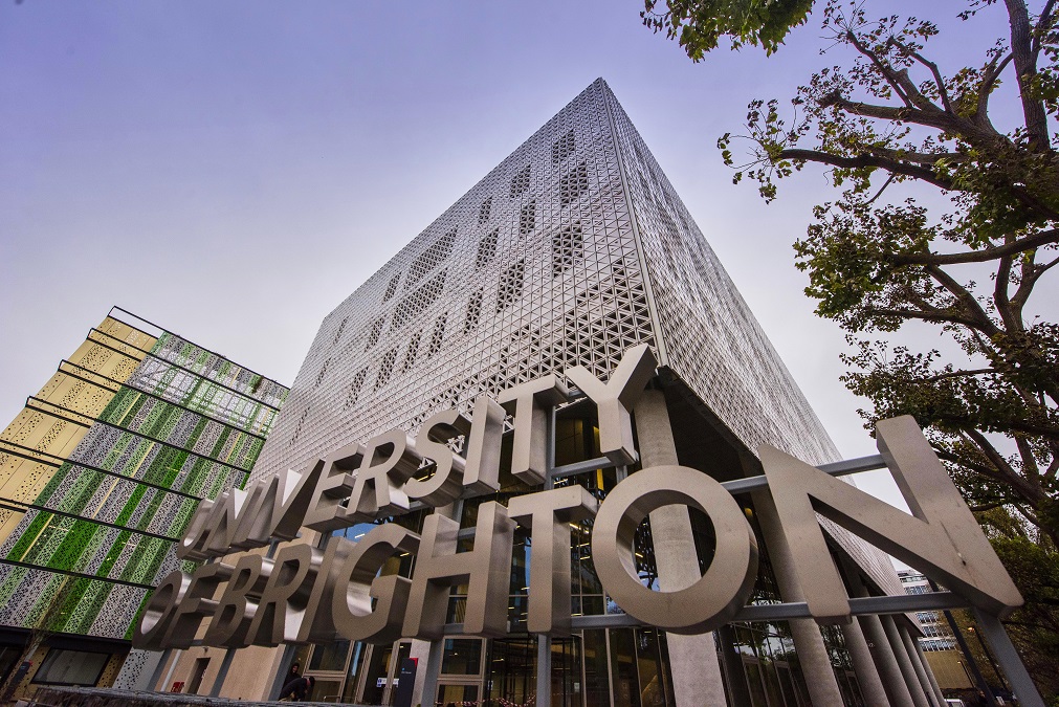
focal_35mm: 14
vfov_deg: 81.3
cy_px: 354
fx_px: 412
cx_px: 530
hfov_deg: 104.2
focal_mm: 14
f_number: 7.1
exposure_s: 1/500
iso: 800
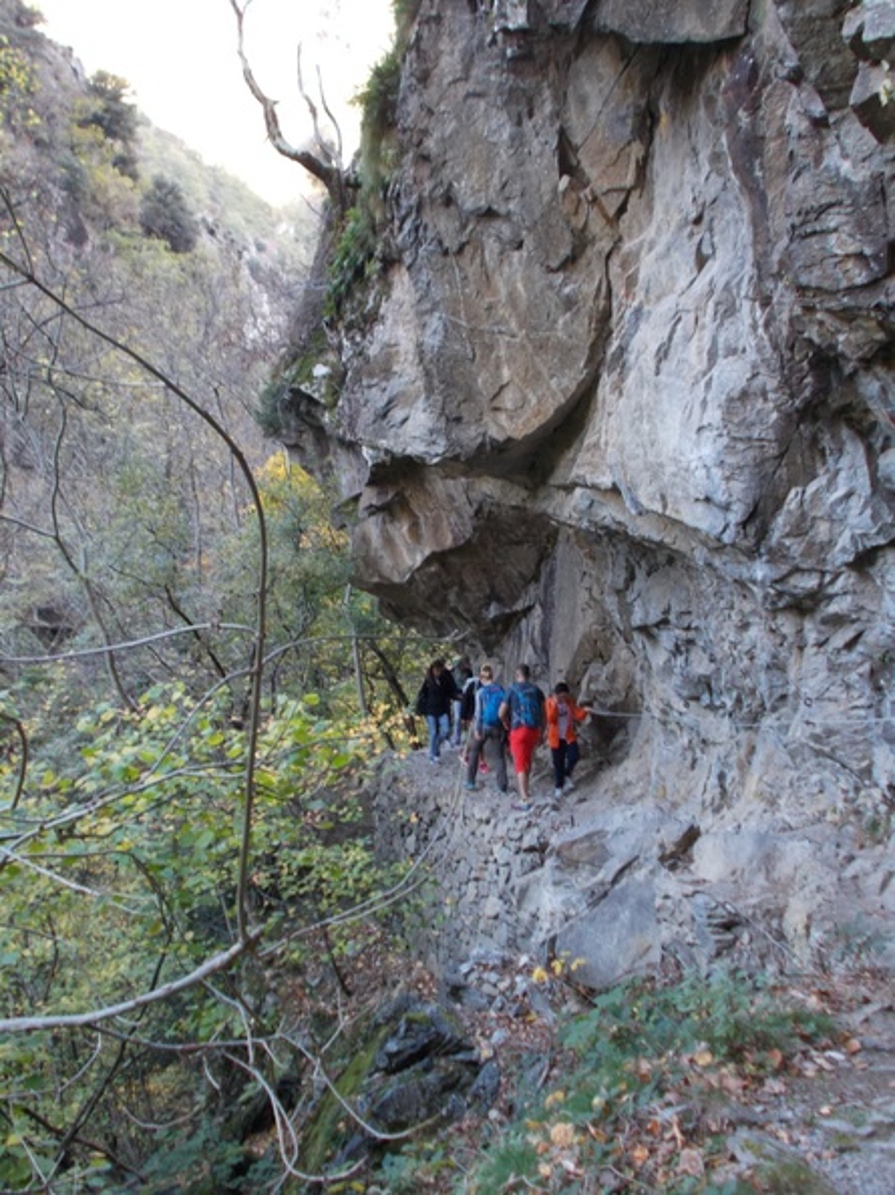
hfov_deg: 36.8
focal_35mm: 39
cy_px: 598
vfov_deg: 47.9
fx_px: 1345
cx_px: 448
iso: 200
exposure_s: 1/30
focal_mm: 6.9
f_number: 3.9
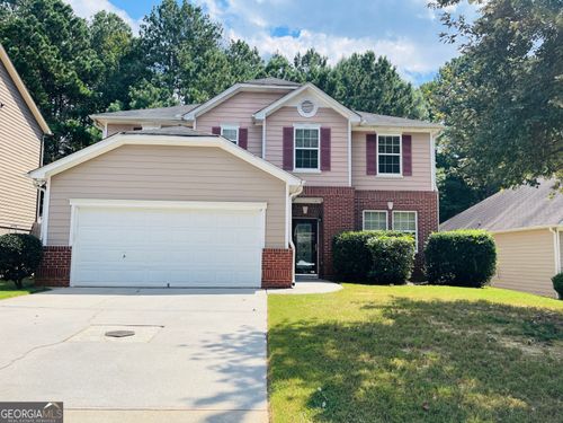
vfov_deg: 53.1
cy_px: 212
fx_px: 423
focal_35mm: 26
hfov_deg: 67.3
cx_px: 282
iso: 50
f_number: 1.6
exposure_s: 1/2825
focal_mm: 5.1
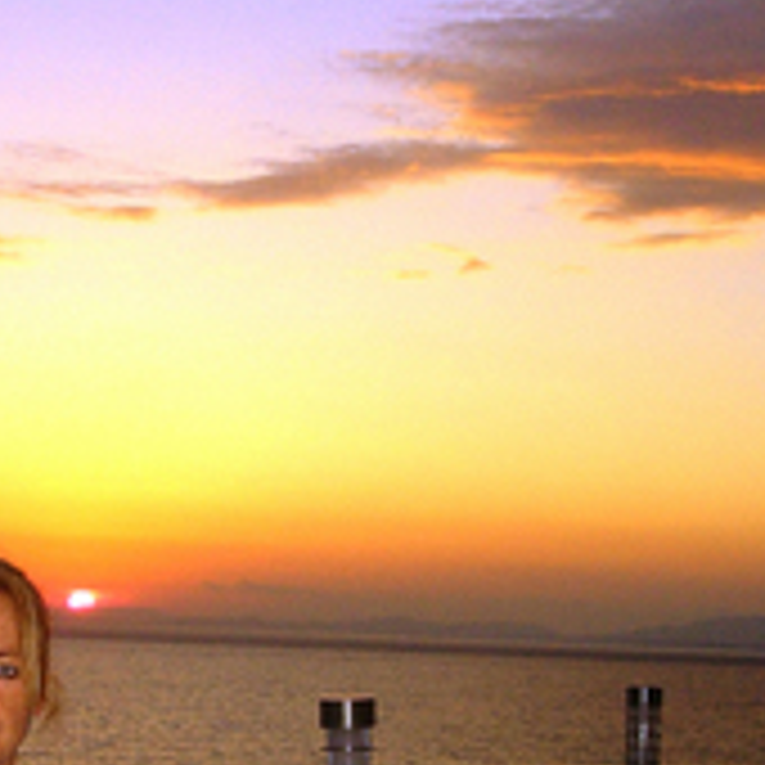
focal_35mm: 91
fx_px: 2275
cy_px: 520
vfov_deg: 19.0
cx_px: 220
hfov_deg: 19.0
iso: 79
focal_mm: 7.8
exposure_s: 1/279
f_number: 4.8
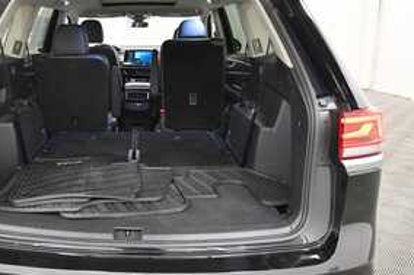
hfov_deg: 58.4
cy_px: 124
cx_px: 125
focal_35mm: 31
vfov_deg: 42.2
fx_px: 356
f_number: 5
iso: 3200
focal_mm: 15
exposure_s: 1/125
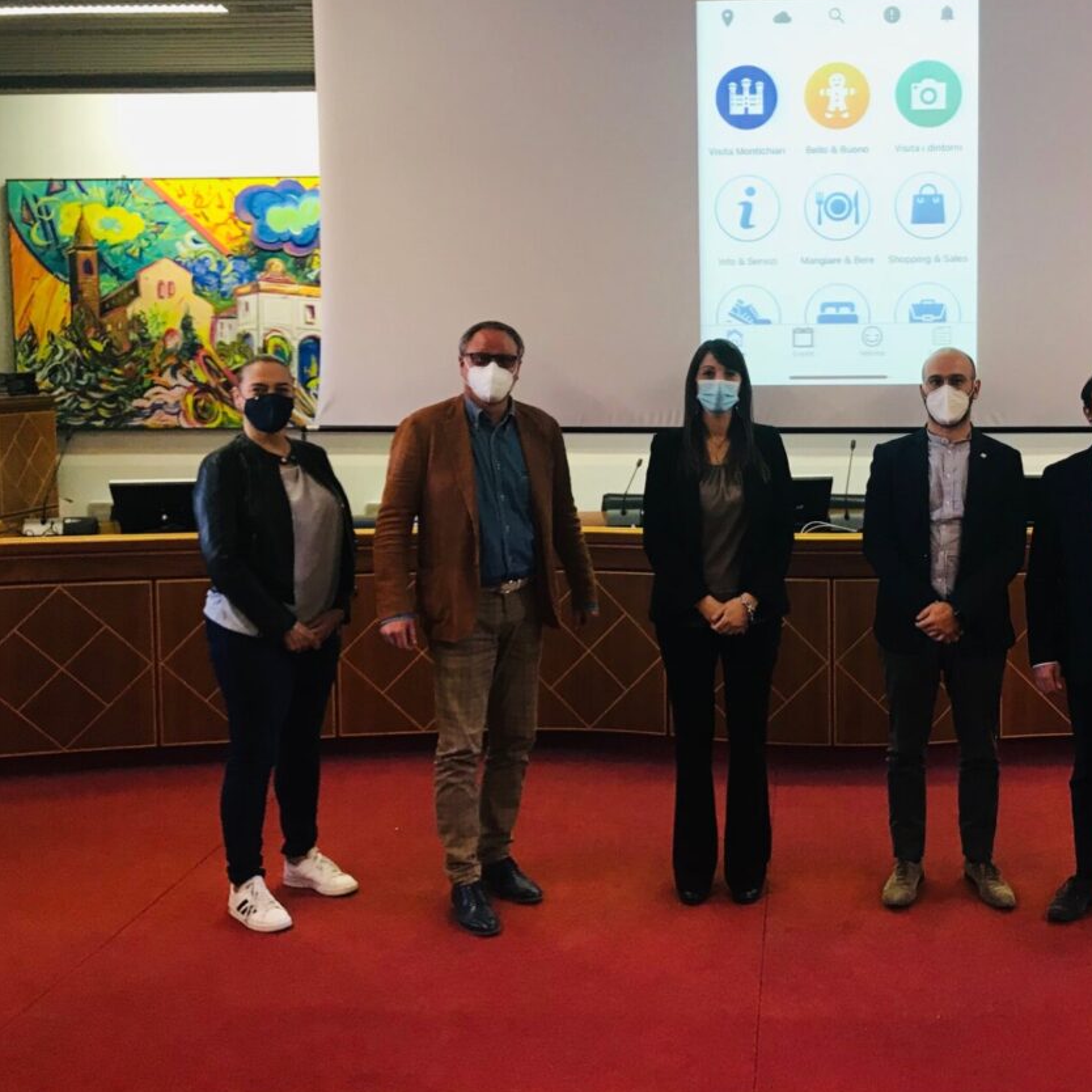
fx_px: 1356
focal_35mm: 38
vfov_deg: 43.8
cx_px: 752
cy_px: 470
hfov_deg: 43.1
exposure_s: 1/17
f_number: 1.8
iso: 40
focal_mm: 3.99
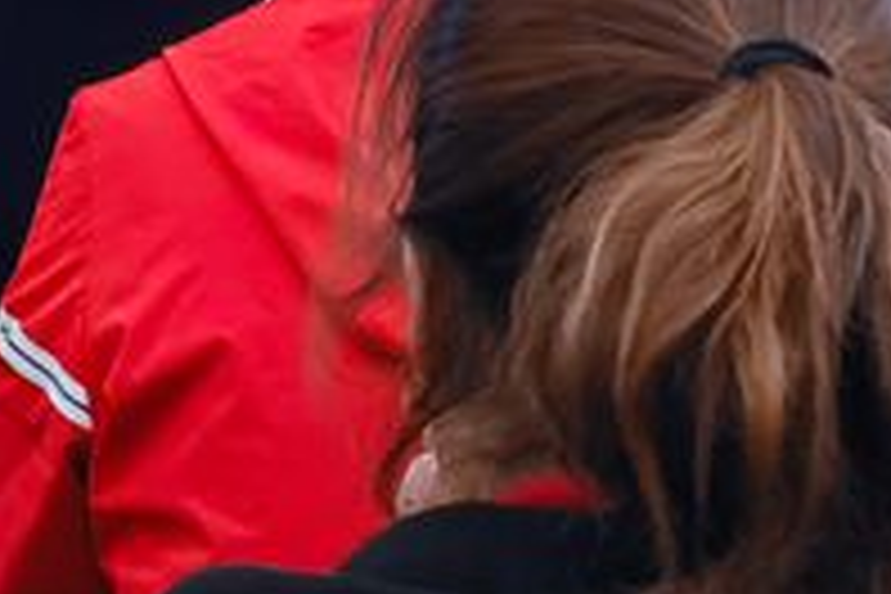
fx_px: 5321
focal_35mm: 215
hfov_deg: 9.5
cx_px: -135
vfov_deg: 6.2
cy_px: -554
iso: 125
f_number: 1.9
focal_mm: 6.67
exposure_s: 1/50
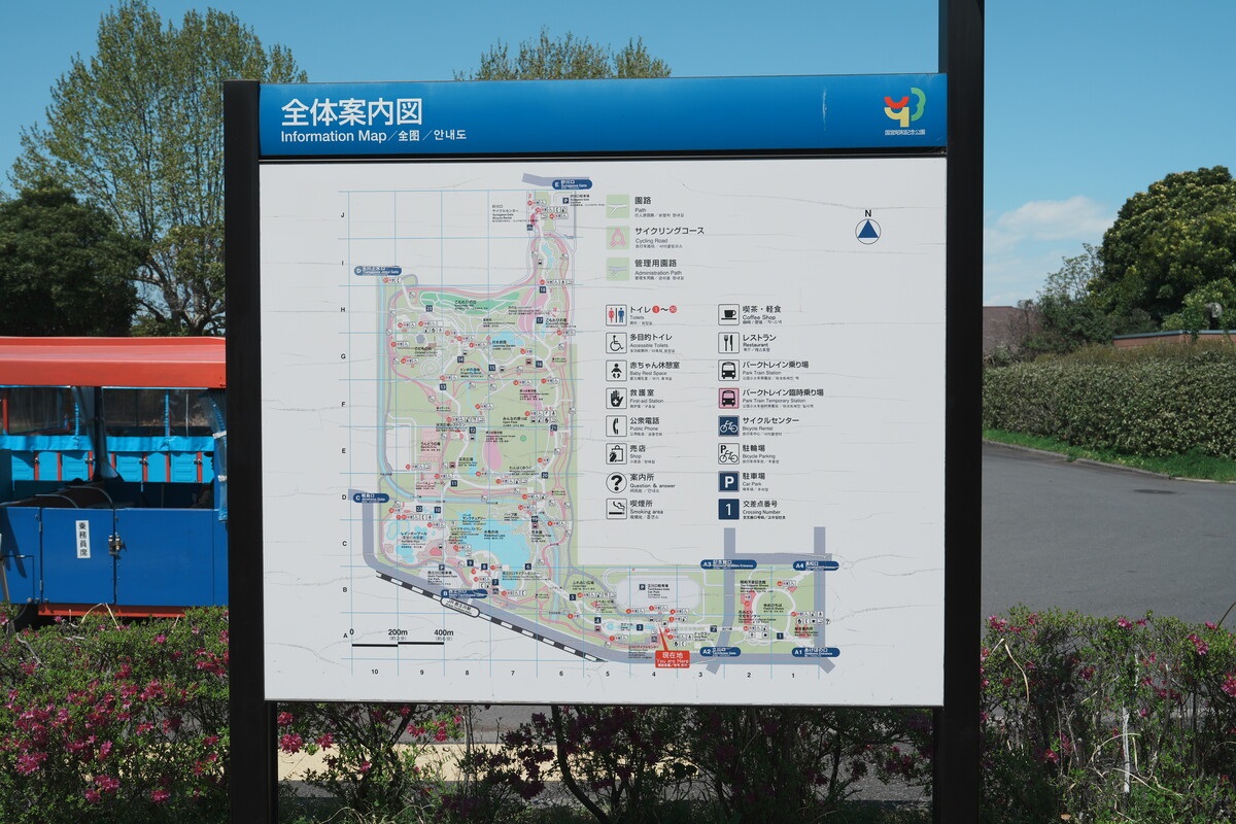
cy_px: 412
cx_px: 618
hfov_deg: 57.2
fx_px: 1133
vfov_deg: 40.0
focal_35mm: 33
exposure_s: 1/500
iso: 100
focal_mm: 33
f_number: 8
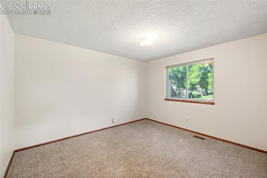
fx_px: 111
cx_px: 134
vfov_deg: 77.3
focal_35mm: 15
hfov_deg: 100.4
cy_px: 89
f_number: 11
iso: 800
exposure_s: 1/4
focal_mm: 15
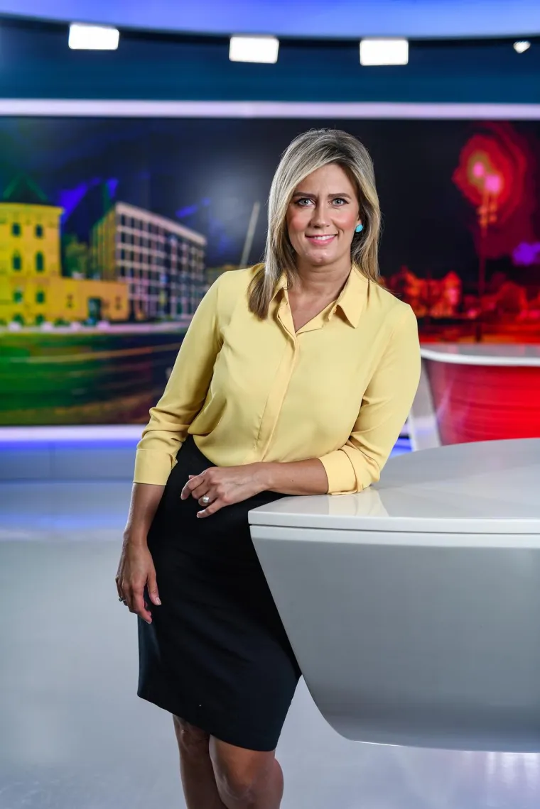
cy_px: 404
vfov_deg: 39.6
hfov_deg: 27.0
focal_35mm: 50
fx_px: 1125
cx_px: 270
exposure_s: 1/200
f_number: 2.8
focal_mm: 50
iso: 200
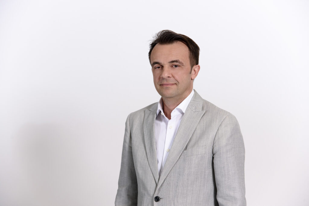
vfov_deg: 14.9
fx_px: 790
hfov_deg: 22.1
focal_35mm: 92
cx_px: 154
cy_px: 103
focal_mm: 92
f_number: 6.3
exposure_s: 1/60
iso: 400
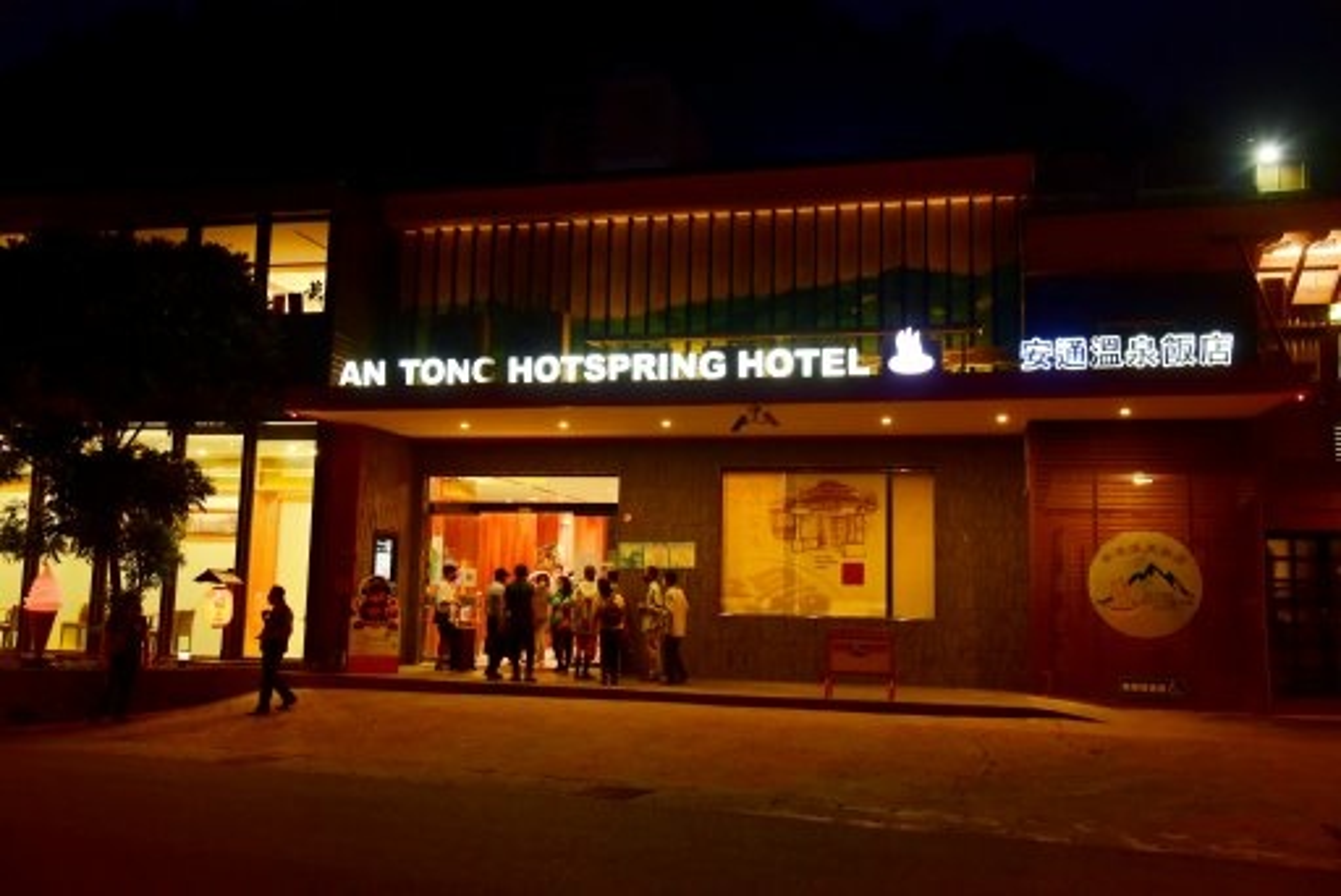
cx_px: 670
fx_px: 1193
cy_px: 448
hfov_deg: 58.7
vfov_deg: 41.2
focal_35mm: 32
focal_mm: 32
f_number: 5
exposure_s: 1/40
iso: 1600
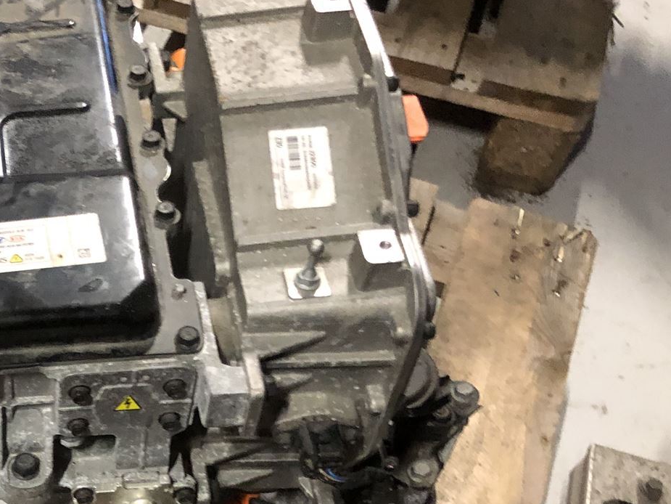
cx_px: -48
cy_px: 518
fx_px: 1202
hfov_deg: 28.6
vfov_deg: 22.6
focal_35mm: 62
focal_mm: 3.99
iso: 100
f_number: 1.8
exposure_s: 1/6
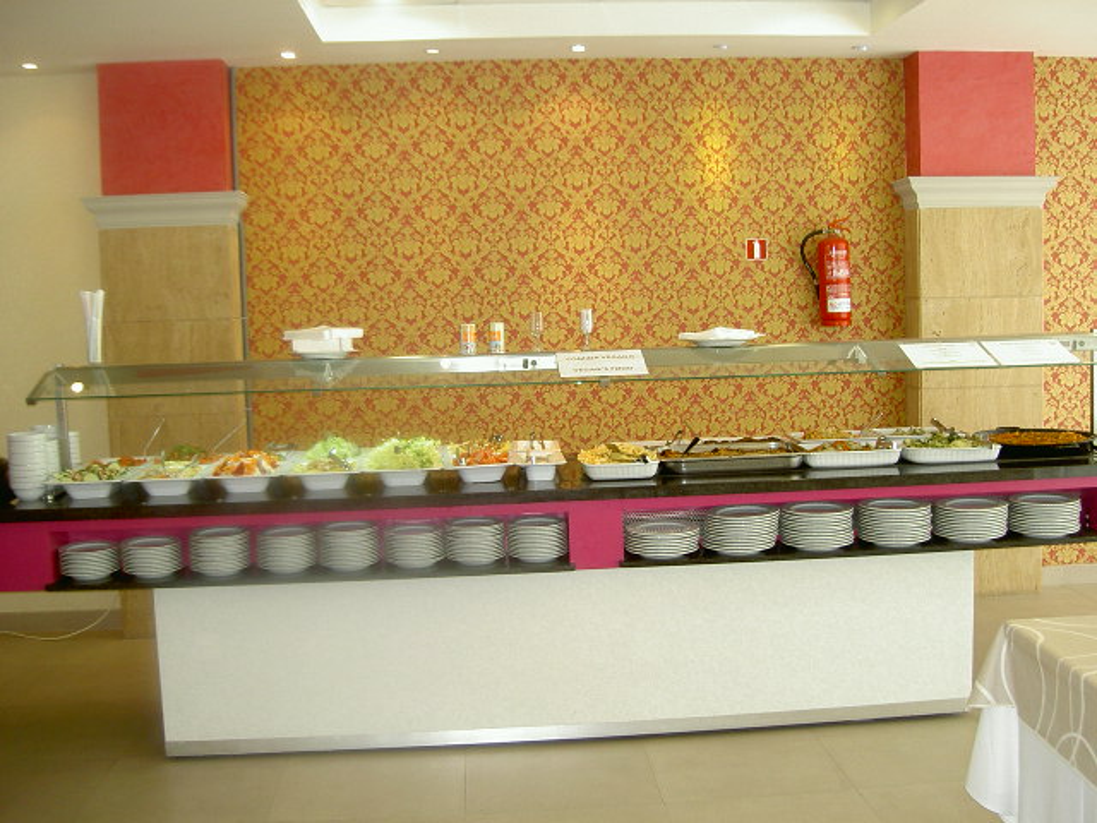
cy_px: 412
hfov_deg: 47.9
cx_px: 548
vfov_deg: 36.8
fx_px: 1236
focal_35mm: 39
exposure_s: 1/78.1
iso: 100
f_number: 2.8
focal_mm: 8
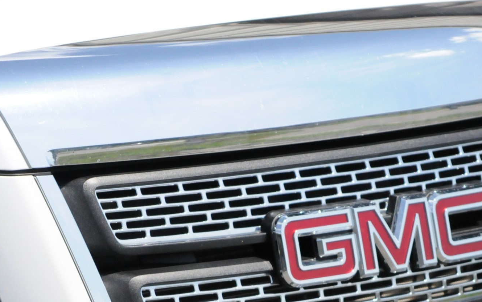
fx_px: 3849
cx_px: 310
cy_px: 257
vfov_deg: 4.5
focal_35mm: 293
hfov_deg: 7.2
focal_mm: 102
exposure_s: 1/8000
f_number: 7.1
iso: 1800
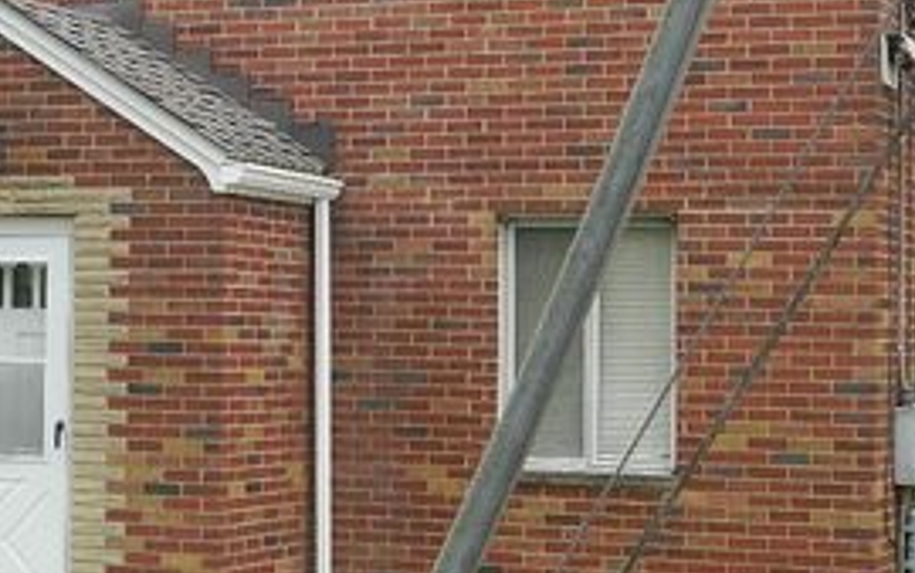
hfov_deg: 18.4
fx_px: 2794
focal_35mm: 112
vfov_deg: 11.7
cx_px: 190
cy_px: 178
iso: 110
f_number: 3.8
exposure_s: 1/200
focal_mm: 10.2
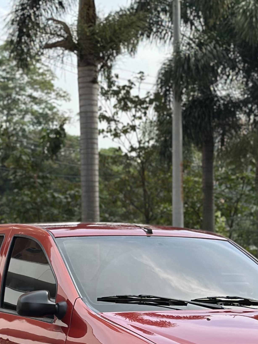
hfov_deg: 12.4
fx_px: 1182
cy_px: 249
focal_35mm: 119
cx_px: 153
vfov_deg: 16.5
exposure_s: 1/1227
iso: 80
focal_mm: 6.86
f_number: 1.78
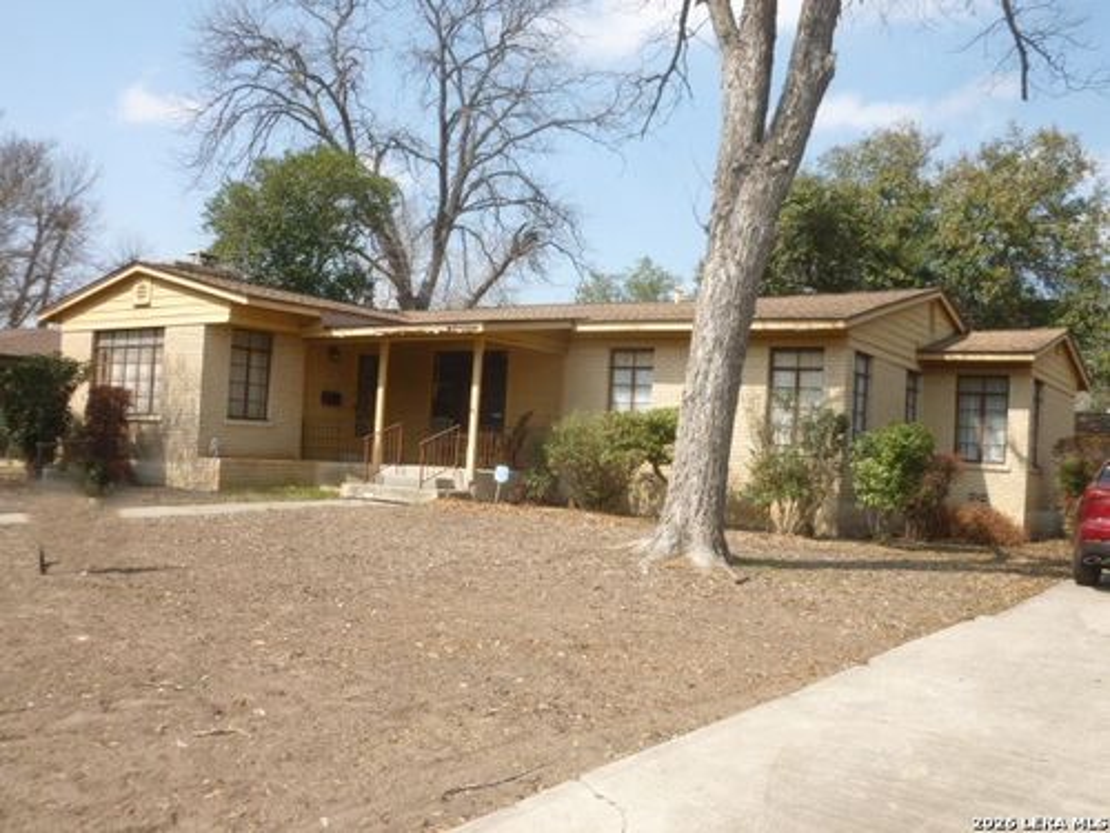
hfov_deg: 56.8
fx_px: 1026
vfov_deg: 44.2
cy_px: 416
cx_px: 555
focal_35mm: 32
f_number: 3.5
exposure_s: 1/640
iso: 100
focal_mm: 5.7
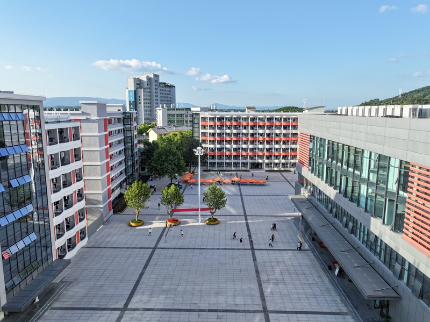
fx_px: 298
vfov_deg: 56.8
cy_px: 161
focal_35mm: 24
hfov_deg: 71.6
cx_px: 215
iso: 110
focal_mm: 12.29
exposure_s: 1/1000
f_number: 2.8
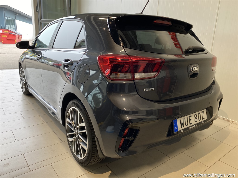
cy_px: 89
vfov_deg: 53.1
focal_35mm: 26
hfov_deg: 67.3
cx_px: 119
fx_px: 179
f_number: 1.8
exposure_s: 1/122
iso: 50
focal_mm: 4.25
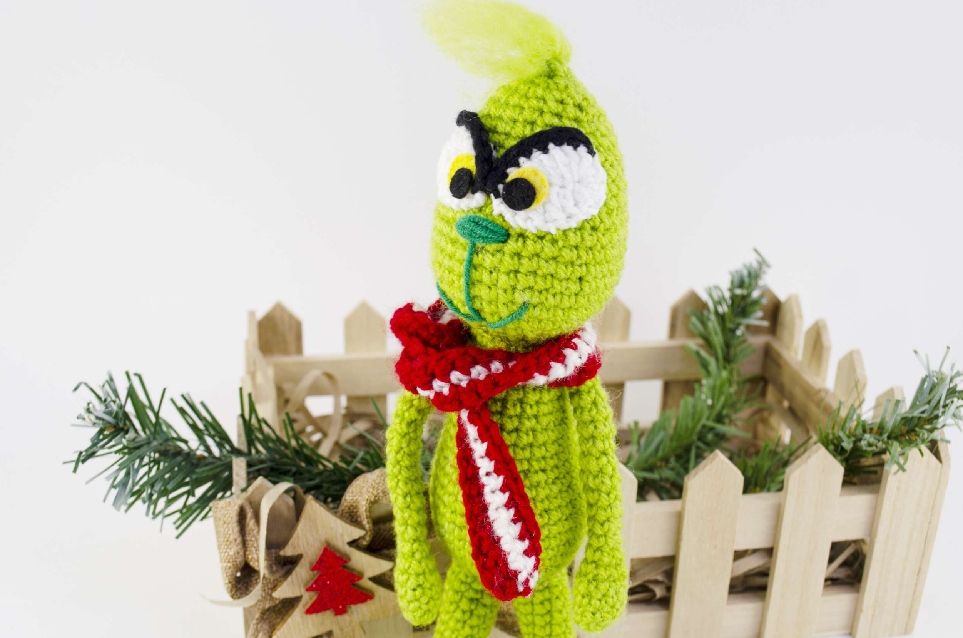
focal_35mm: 45
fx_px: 1188
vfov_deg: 30.0
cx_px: 475
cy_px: 320
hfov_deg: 44.1
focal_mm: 29
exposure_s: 1/25
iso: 100
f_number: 9
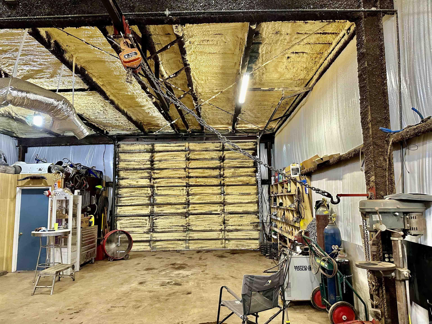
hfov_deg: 71.6
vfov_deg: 56.8
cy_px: 162
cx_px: 216
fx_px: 300
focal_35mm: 24
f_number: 1.78
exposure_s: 1/60
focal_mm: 6.86
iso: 400
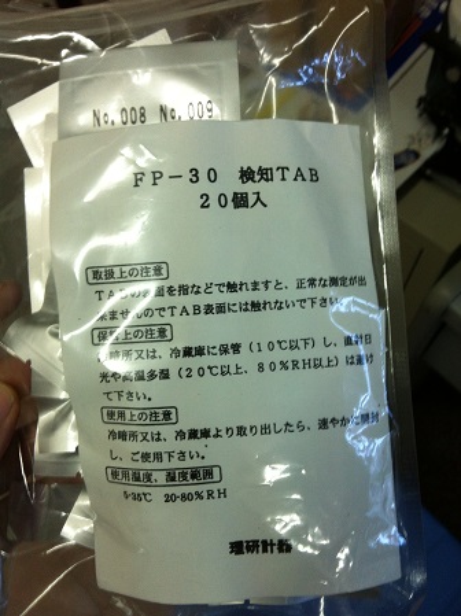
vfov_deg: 52.7
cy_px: 308
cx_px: 230
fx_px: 622
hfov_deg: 40.6
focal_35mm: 35
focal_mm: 3.85
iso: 100
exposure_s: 1/15
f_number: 2.8
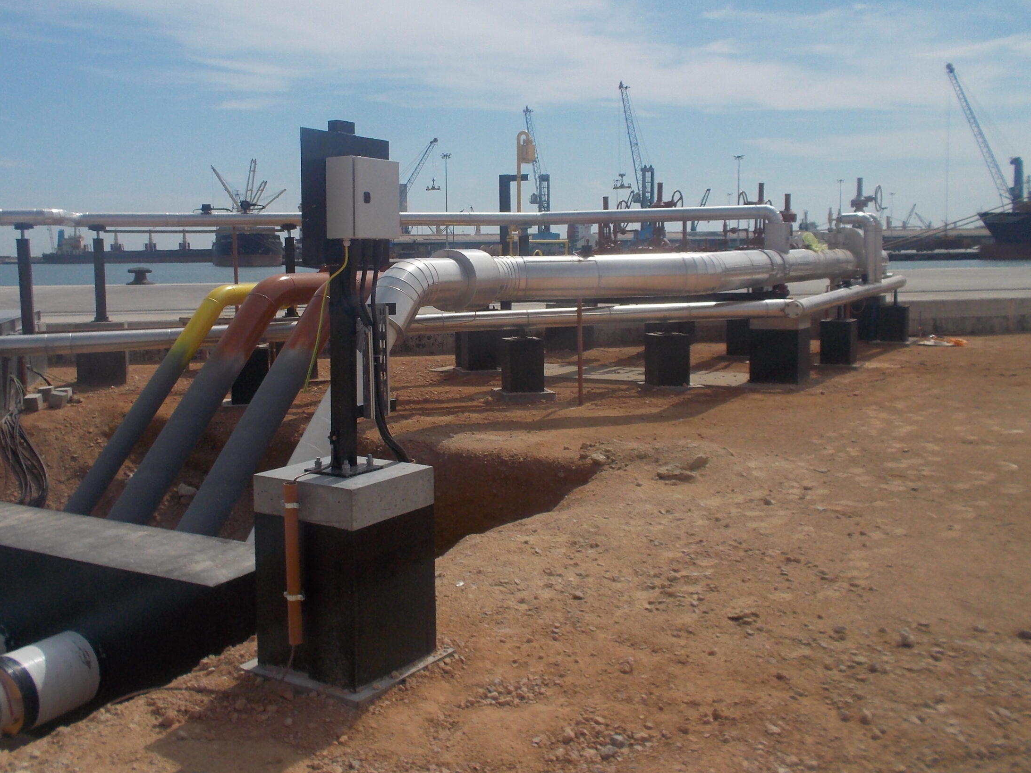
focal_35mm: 34
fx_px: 1013
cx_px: 430
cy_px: 336
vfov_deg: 41.7
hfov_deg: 53.7
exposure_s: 1/250
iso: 80
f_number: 9.3
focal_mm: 4.1
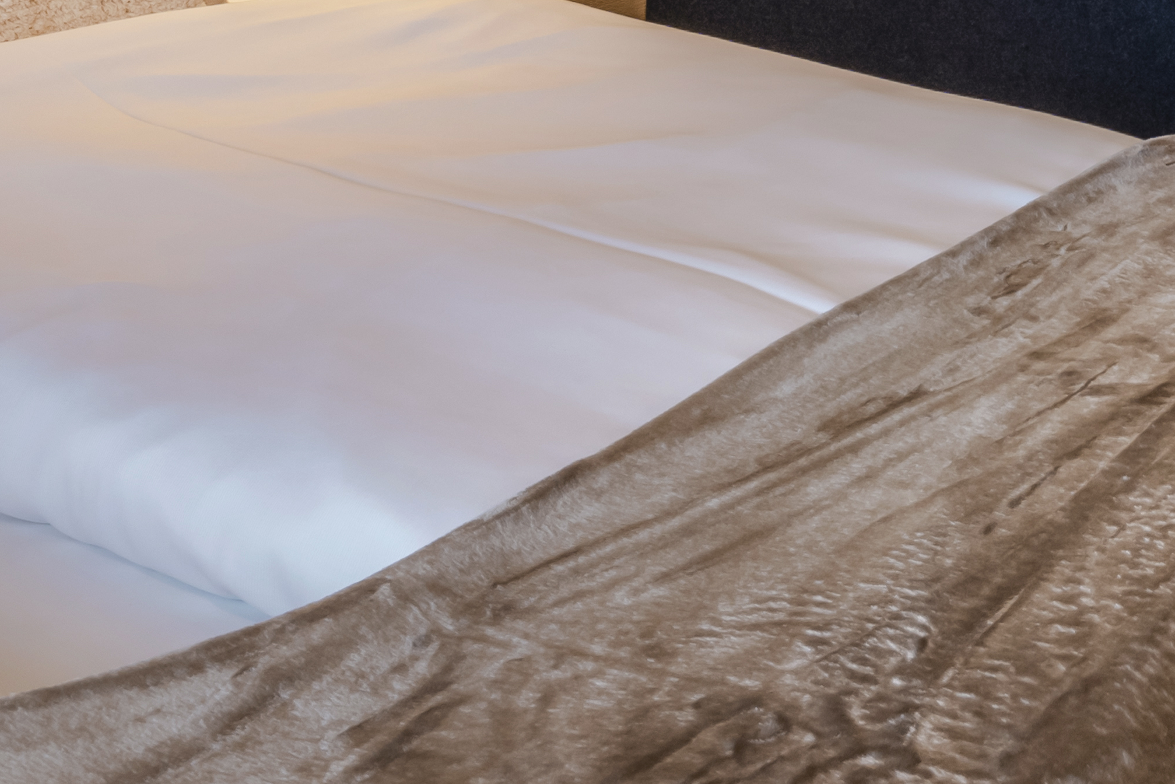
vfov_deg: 16.5
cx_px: 1658
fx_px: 2383
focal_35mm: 73
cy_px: -502
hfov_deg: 23.4
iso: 80
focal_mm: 18
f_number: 13
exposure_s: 1.6
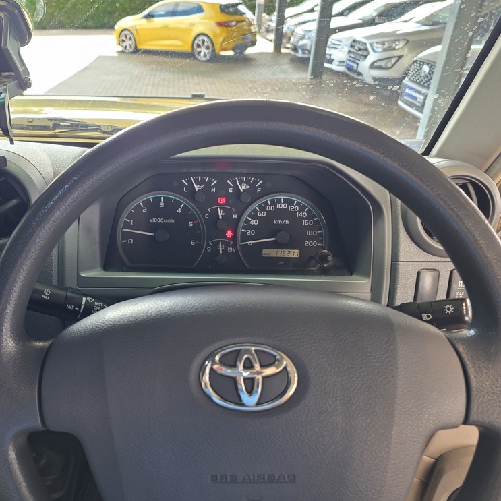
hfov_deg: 56.4
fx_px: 458
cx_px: 179
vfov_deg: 57.3
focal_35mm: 28
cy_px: 247
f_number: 1.7
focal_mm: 6.25
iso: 80
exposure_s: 1/50
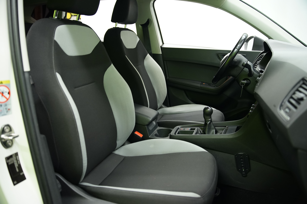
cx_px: 154
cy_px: 102
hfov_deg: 65.5
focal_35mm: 28
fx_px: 239
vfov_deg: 46.4
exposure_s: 1/30
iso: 1250
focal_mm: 28
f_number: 3.2
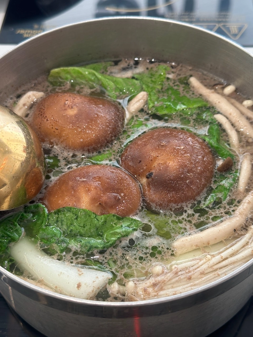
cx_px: 126
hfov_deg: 30.3
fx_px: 468
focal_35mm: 48
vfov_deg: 39.7
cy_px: 168
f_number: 1.8
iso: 80
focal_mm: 6.9
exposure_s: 1/121
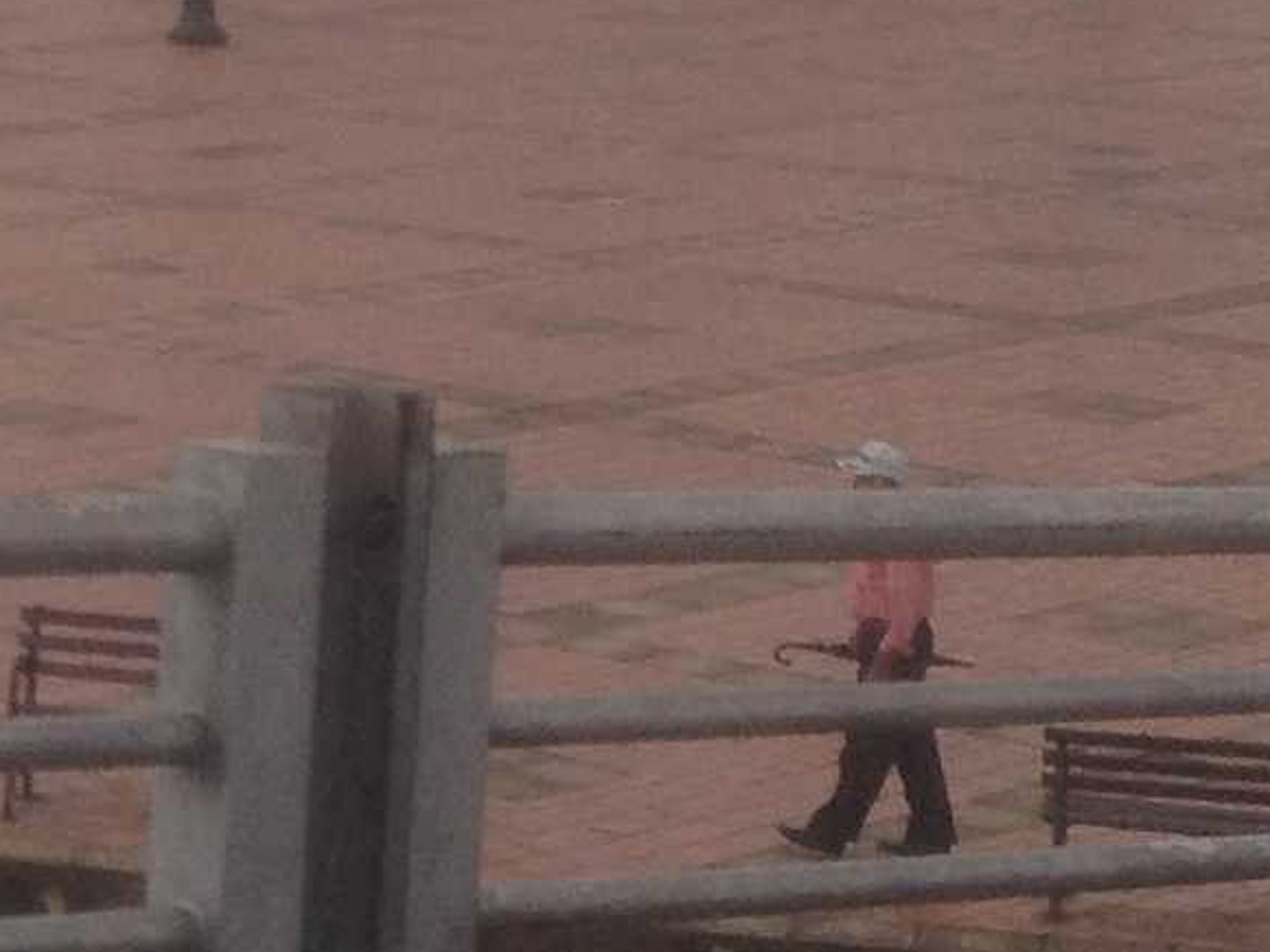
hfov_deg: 9.6
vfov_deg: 7.4
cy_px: -398
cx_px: -1001
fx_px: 7228
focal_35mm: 197
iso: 50
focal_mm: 4.28
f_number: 2.4
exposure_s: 1/1381
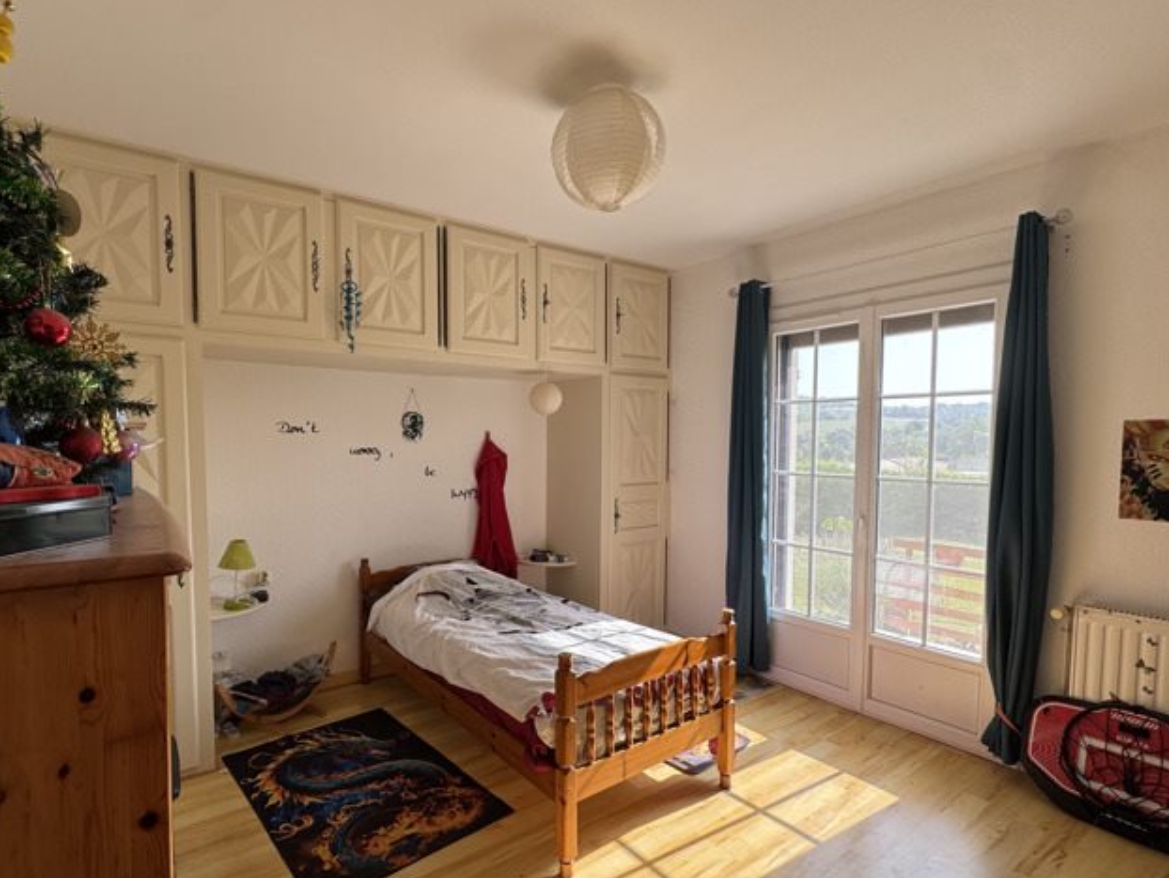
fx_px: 608
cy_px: 466
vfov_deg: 71.6
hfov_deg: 87.4
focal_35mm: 18
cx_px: 522
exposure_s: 1/154
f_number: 2.2
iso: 40
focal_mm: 2.22
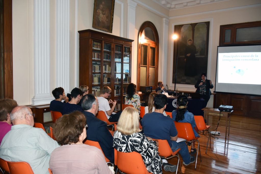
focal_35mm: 27
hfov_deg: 67.4
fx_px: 196
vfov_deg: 47.9
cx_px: 130
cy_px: 87
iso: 900
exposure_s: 1/60
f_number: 3.5
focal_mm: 18
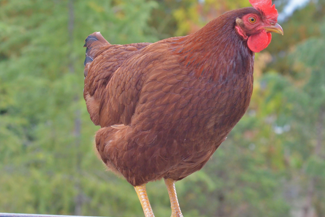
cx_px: 179
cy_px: 89
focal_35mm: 171
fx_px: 1541
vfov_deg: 8.0
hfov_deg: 12.0
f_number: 8
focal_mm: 85
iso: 2500
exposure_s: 1/1000
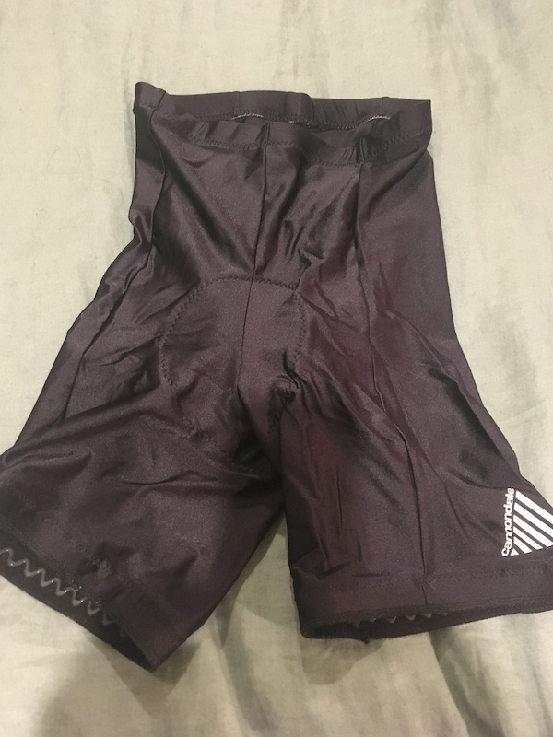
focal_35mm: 29
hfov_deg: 48.2
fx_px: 618
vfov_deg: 61.7
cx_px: 276
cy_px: 368
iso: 320
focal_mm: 4.15
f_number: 2.2
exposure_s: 1/15
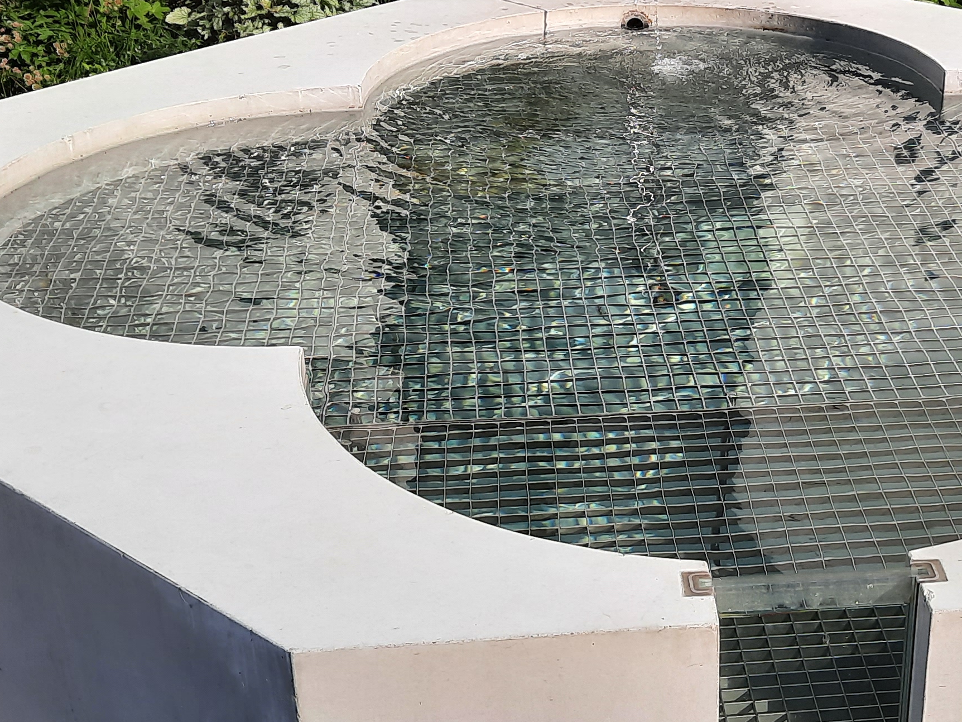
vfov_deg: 25.2
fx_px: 1612
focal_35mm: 58
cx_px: 699
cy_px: 404
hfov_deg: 32.7
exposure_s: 1/1131
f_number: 2
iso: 32
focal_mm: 4.6
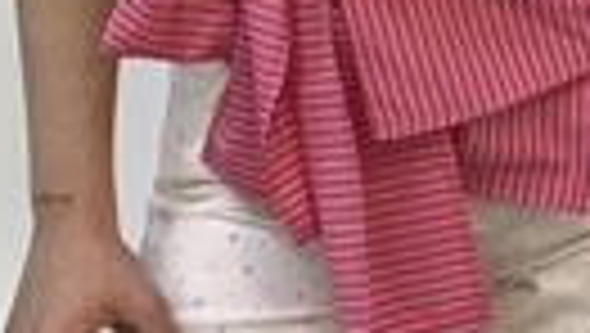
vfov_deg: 6.8
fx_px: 2803
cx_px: 419
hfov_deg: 12.0
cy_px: 2
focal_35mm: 179
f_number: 2
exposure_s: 1/100
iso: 64
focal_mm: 6
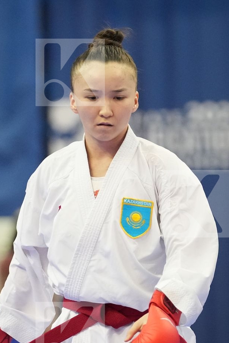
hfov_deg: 2.8
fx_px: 4742
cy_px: 204
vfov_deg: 4.1
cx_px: 70
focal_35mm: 497
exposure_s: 1/1000
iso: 4000
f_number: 2.8
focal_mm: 170
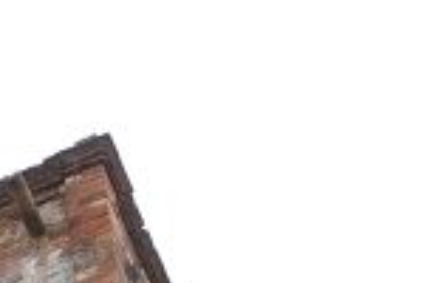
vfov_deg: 5.9
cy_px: 654
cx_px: 40
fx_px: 2651
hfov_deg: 9.2
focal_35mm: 224
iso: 500
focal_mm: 22
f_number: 9
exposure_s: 1/320
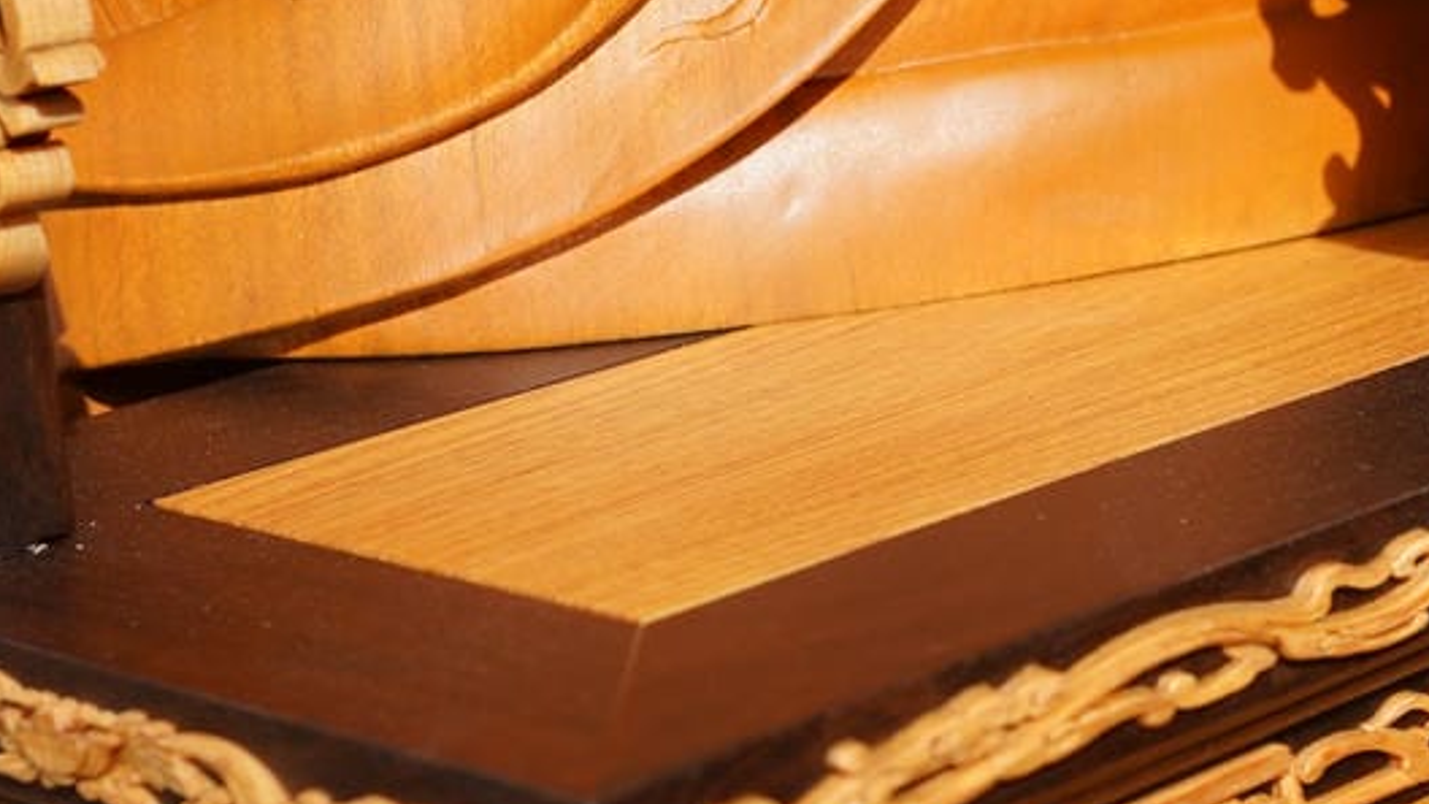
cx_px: 1440
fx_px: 4736
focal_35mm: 125
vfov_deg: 9.6
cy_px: 32
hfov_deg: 16.8
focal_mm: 35
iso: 100
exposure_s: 1/400
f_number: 6.3
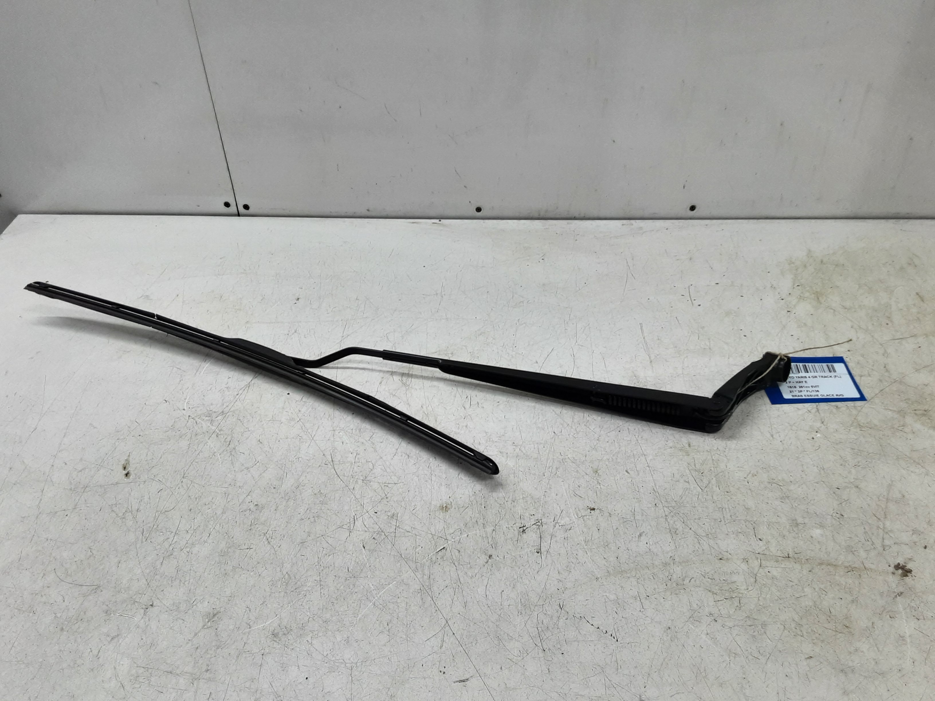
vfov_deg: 51.4
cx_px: 468
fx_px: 729
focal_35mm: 27
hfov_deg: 65.3
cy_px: 350
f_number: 1.9
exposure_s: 1/50
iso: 50
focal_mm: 2.91
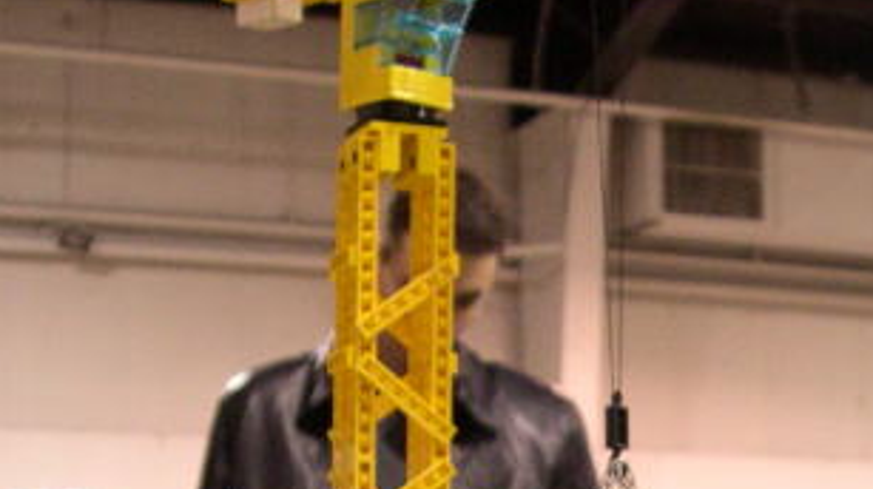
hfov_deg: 19.7
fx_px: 2498
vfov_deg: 10.6
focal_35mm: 108
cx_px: 631
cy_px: 839
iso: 400
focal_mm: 8
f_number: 2.8
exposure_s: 1/19.7
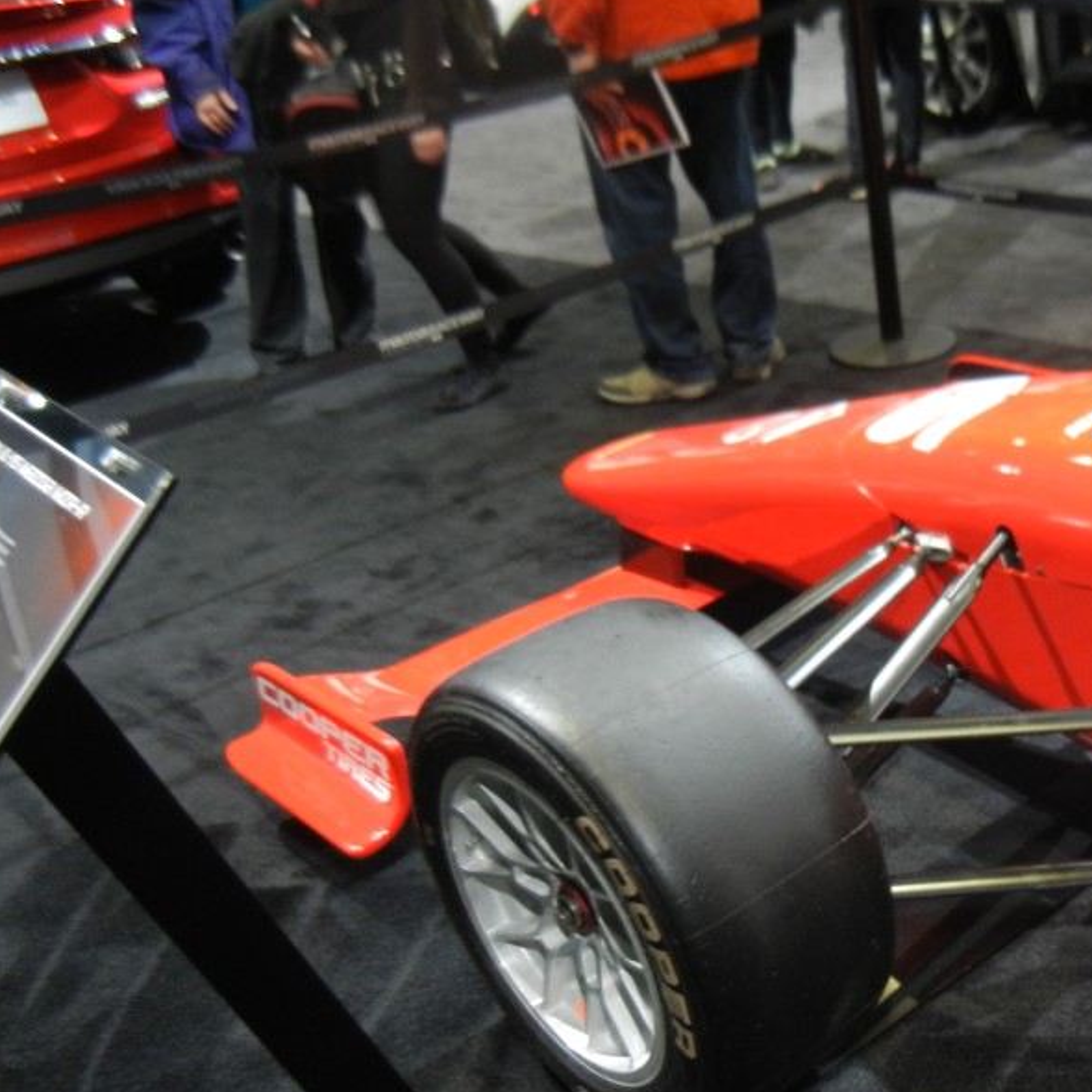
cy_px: 605
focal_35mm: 46
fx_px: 1642
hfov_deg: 35.5
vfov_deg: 36.8
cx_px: 883
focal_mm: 5.4
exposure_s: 1/58
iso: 400
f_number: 3.5
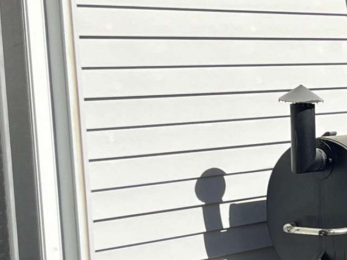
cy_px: 199
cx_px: 717
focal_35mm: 124
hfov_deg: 13.4
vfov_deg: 11.9
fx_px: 1243
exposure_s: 1/3745
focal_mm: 5.1
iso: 50
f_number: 1.6
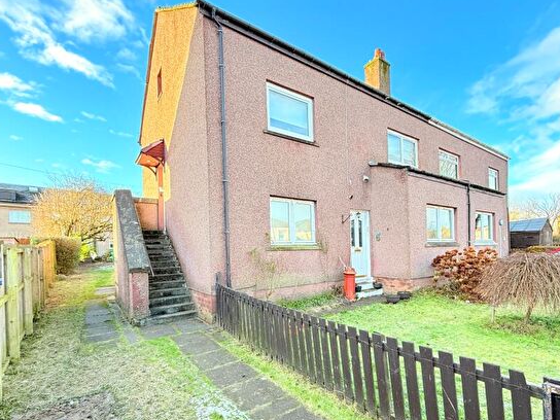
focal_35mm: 18
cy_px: 249
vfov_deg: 71.0
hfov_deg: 87.2
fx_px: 291
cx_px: 319
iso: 64
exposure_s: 1/115
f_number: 2.2
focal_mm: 2.22
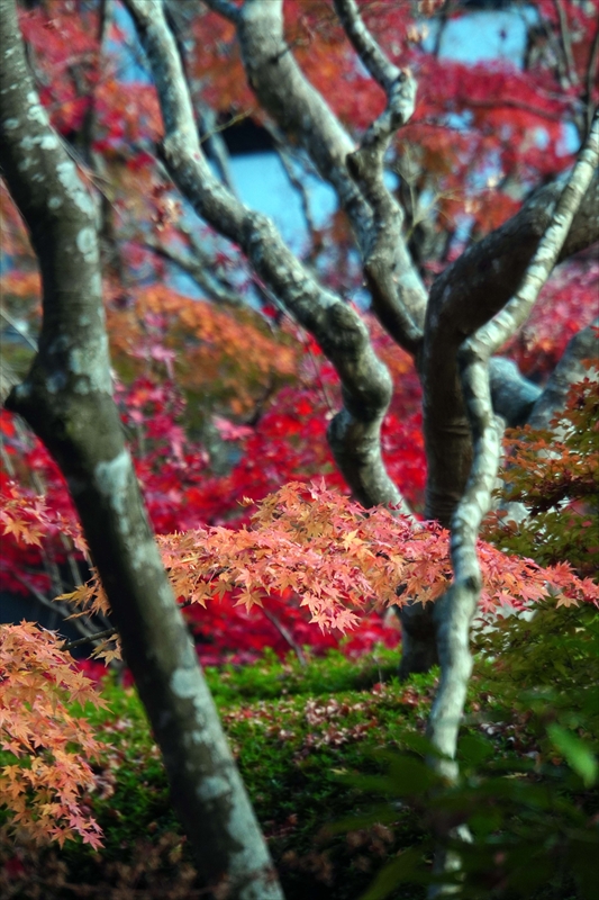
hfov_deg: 4.6
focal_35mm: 300
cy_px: 450
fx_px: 7490
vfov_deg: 6.9
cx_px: 300
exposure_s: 1/320
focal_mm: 200
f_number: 6.3
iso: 500
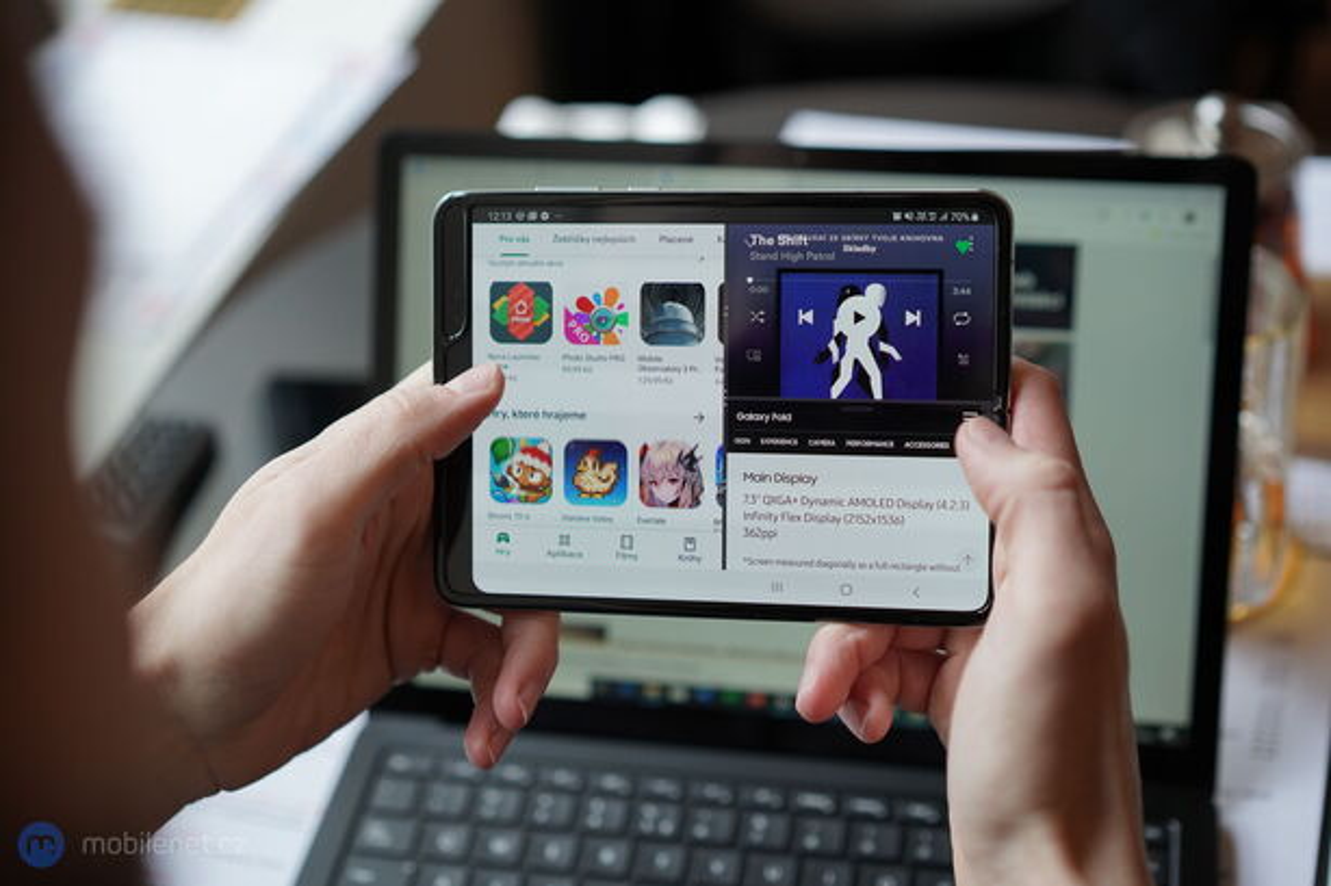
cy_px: 443
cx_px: 666
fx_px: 2033
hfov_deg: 36.3
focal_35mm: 55
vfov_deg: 24.6
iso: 640
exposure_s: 1/250
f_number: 2.8
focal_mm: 55
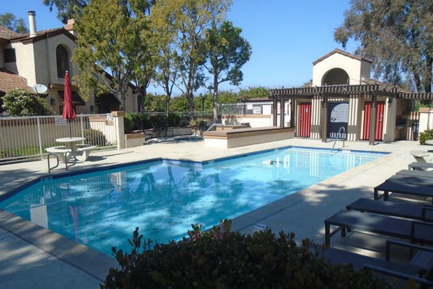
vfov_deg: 46.3
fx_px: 337
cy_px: 159
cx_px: 209
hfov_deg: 65.5
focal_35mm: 28
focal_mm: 4.6
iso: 100
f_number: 8
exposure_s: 1/200
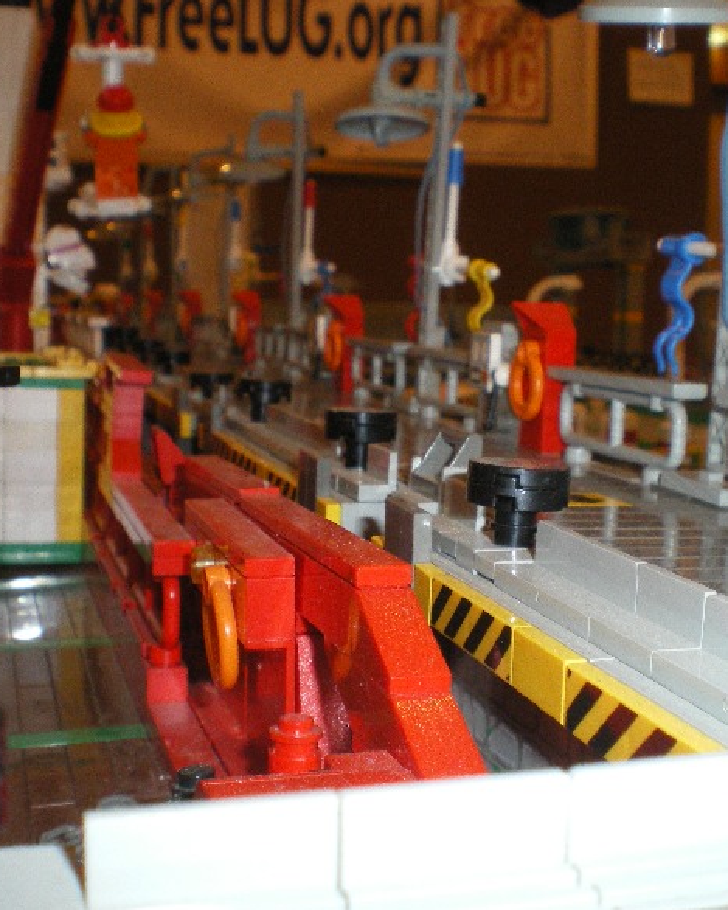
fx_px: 1292
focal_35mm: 48
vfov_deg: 38.8
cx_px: 424
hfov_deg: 31.4
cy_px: 463
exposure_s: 1/50
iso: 320
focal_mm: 6.3
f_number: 4.6
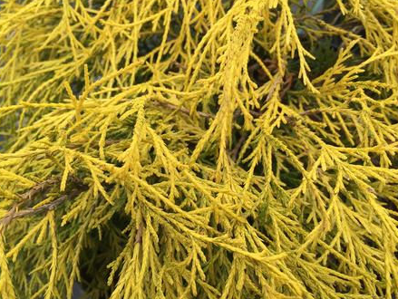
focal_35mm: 33
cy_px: 137
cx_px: 199
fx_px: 380
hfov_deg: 55.3
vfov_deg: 43.0
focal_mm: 4.15
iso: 32
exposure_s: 1/842
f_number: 2.2
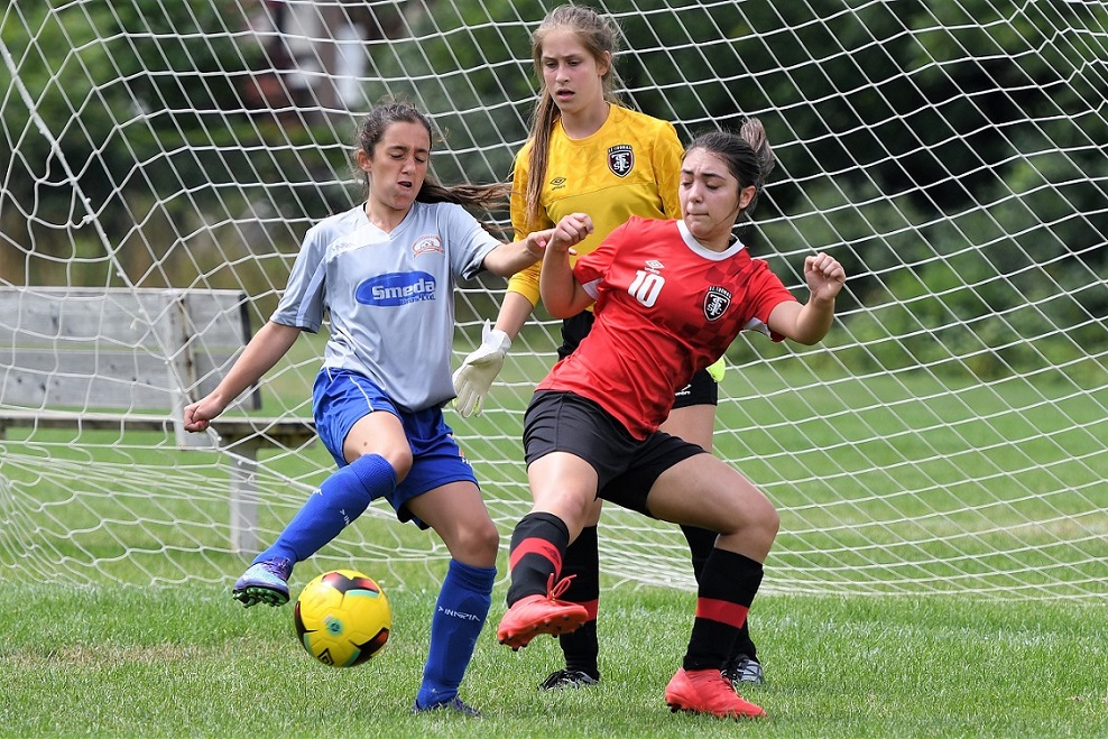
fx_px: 8311
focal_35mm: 270
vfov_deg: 5.1
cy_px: 370
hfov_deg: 7.6
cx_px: 554
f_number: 3.5
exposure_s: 1/1000
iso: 125
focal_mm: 180
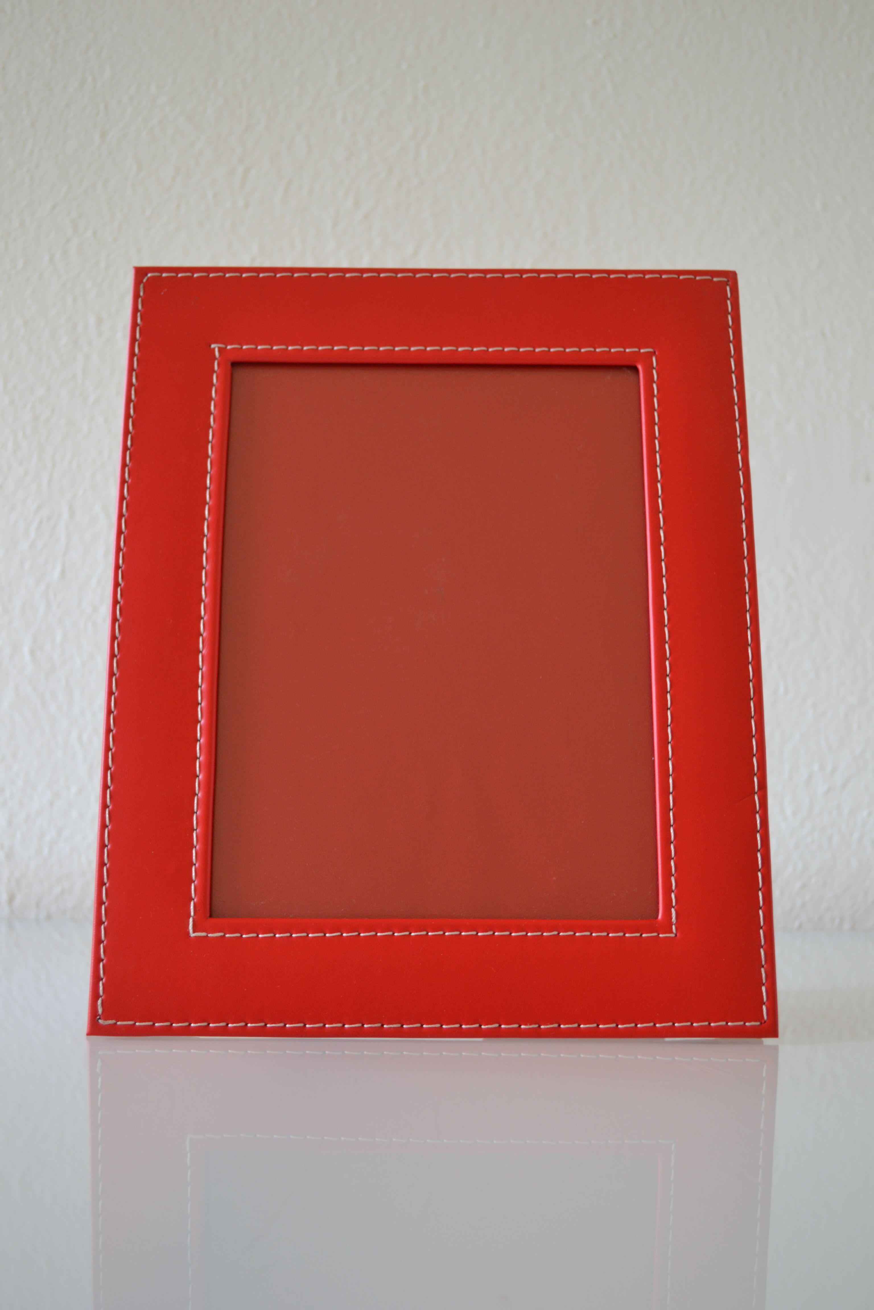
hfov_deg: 34.2
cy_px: 655
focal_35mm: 39
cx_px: 437
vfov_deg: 49.6
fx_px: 1420
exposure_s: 1/30
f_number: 4.2
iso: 400
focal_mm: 26
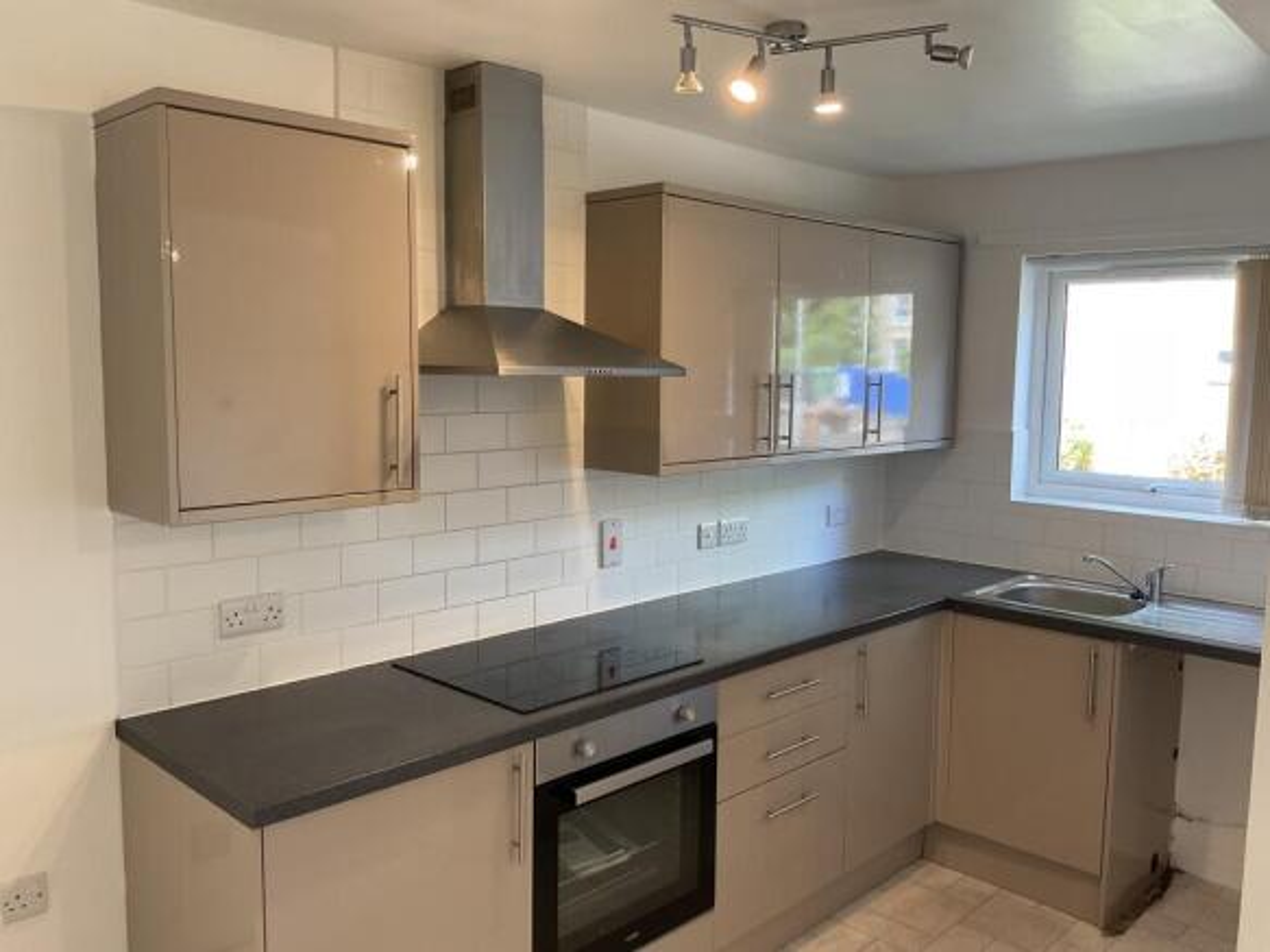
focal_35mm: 29
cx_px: 635
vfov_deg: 48.2
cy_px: 476
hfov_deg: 61.7
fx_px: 1064
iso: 64
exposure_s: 1/50
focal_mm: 3
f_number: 1.8
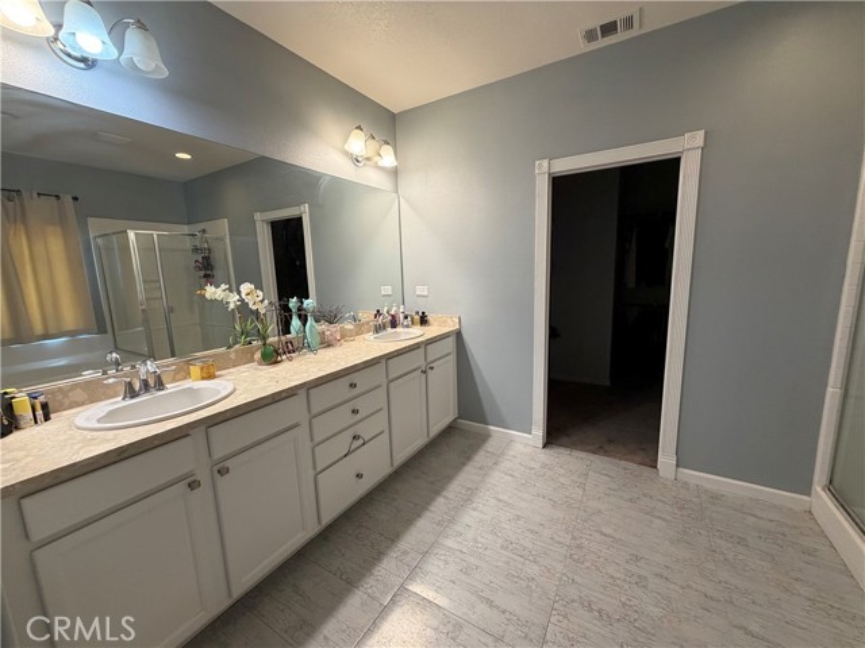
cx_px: 432
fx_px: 350
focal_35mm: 14
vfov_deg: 85.7
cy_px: 324
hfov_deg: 102.1
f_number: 2.2
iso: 200
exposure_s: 1/120
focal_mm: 2.22
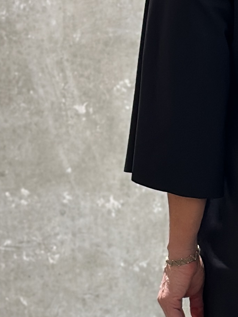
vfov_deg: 9.4
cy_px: 216
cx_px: 314
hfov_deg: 7.0
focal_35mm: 211
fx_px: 1934
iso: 80
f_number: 1.78
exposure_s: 1/50
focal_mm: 6.86
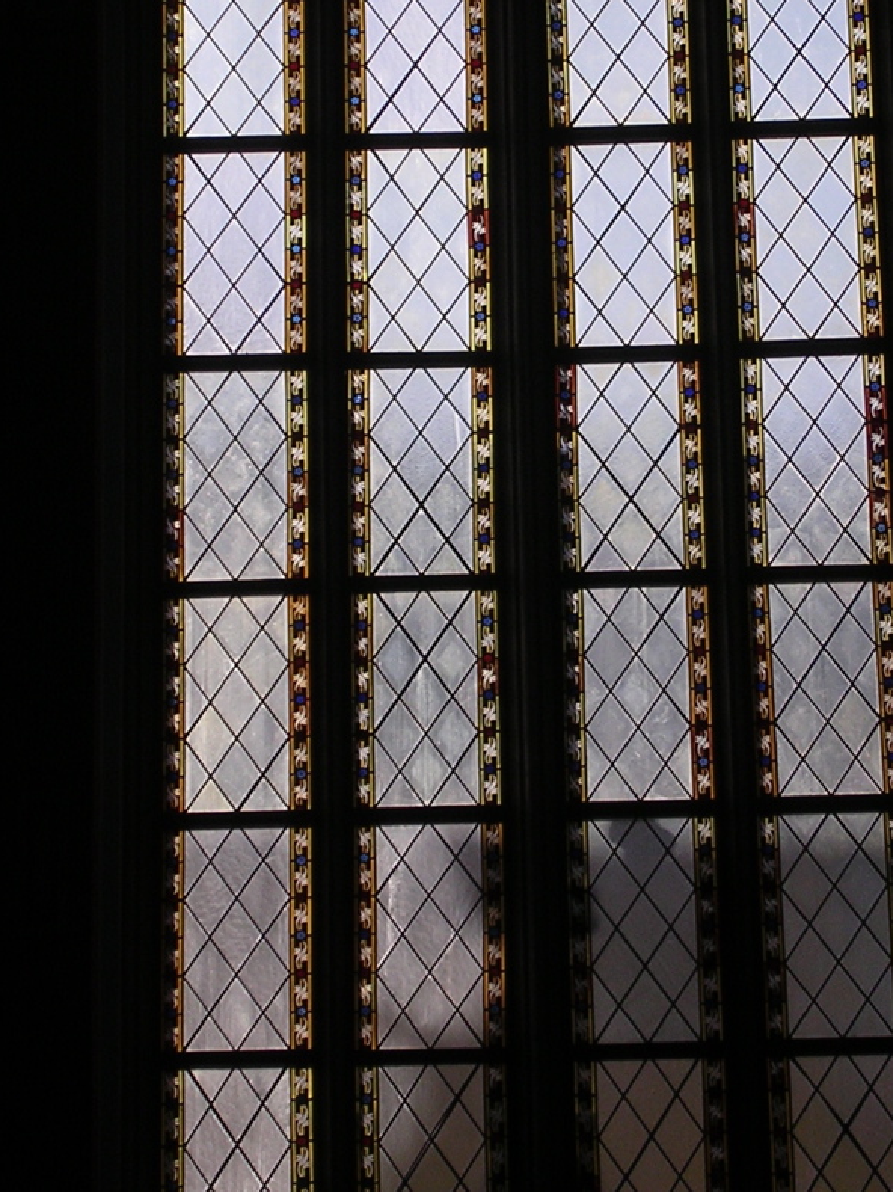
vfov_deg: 10.4
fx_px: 6539
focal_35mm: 190
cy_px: 413
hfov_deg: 7.8
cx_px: 477
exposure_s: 1/387
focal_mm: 16.7
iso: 100
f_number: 4.8
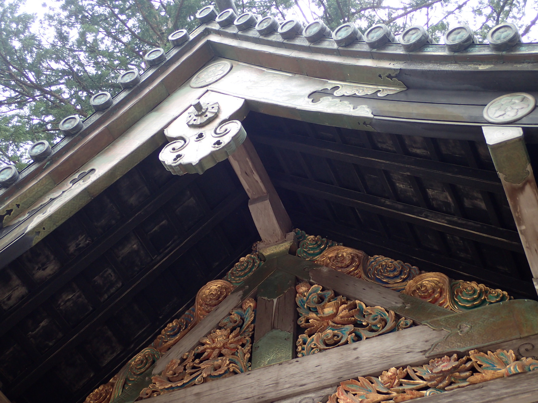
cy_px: 202
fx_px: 762
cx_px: 269
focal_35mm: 49
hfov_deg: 38.9
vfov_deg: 29.7
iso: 200
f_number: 3.2
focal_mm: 8.99
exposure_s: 1/100
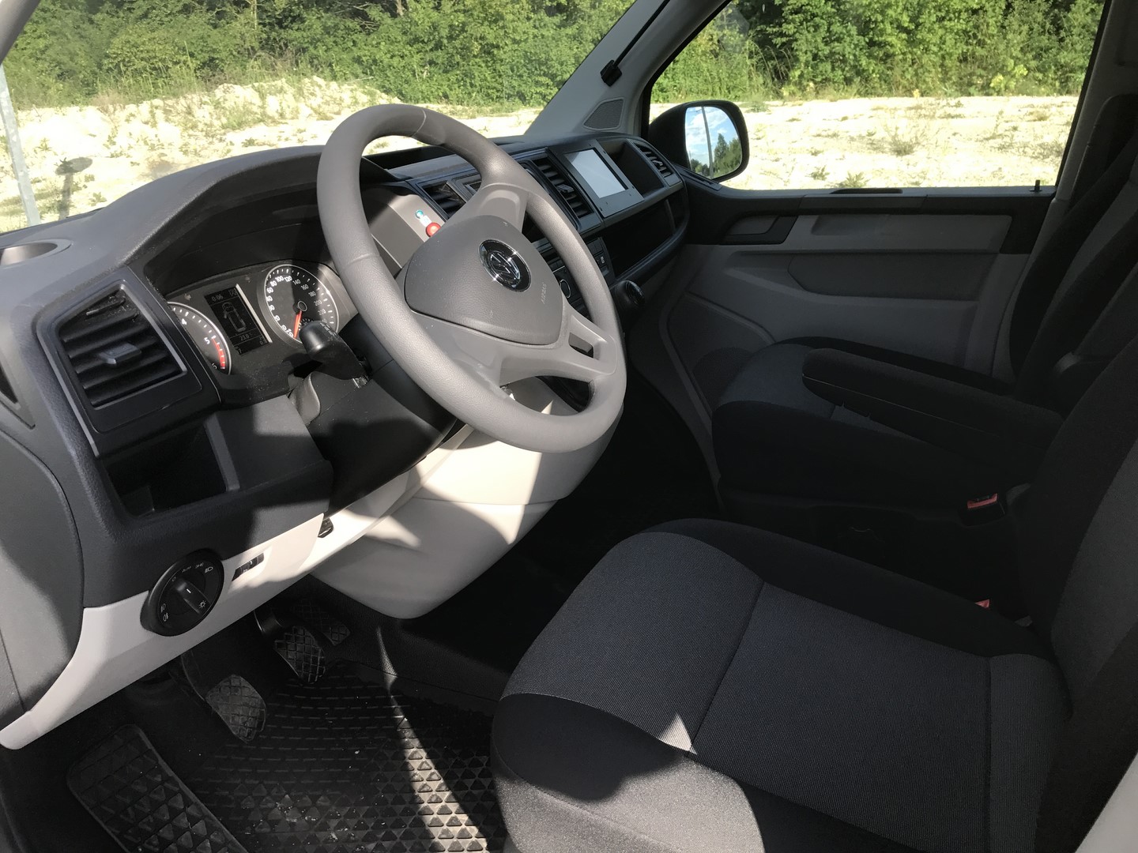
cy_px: 426
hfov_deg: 63.4
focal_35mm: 28
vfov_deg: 49.7
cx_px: 569
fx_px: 920
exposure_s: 1/486
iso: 20
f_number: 1.8
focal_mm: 3.99
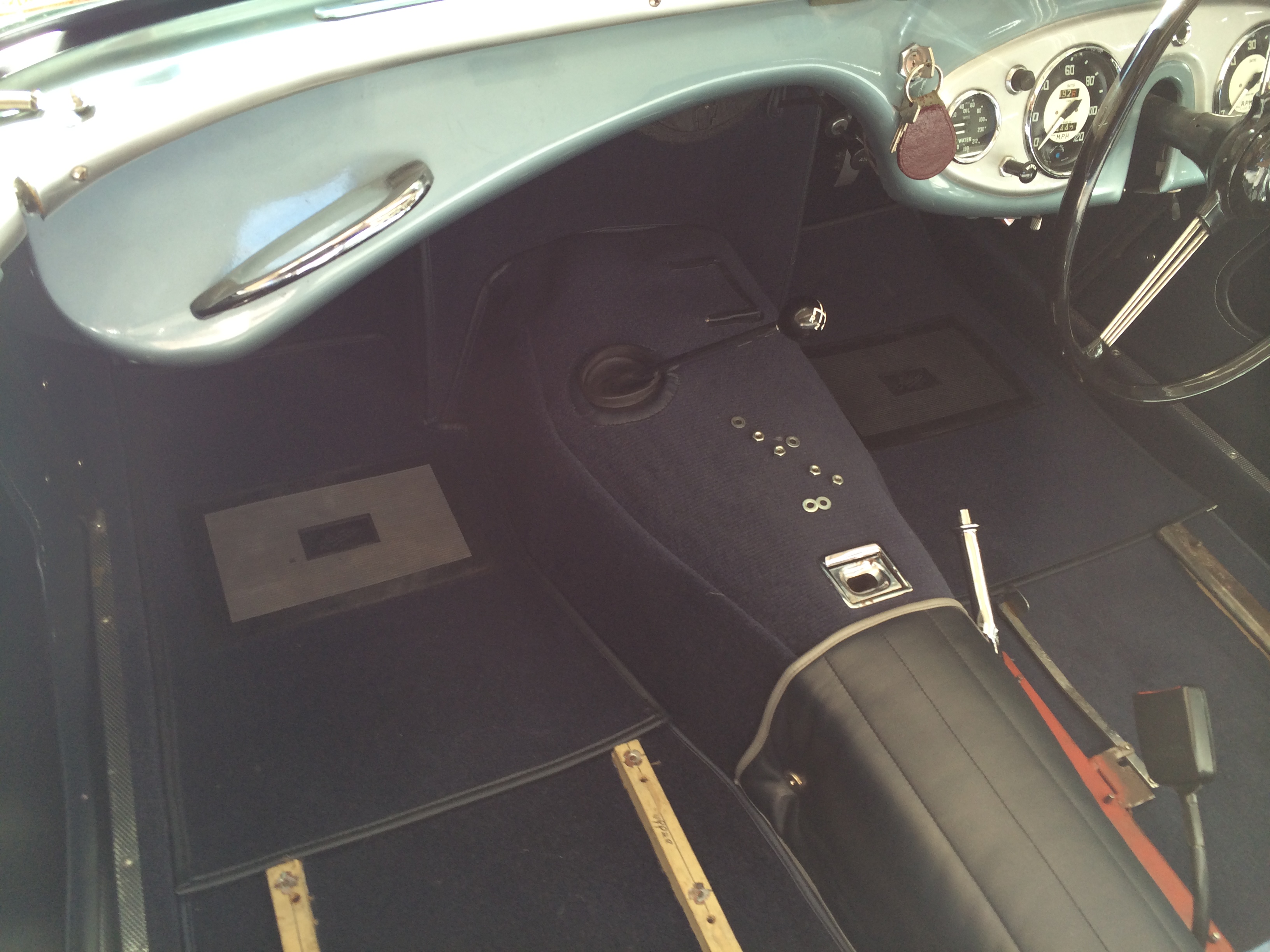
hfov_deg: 60.0
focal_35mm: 30
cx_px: 635
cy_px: 476
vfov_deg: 46.8
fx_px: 1101
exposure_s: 1/60
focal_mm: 4.12
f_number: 2.2
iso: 40
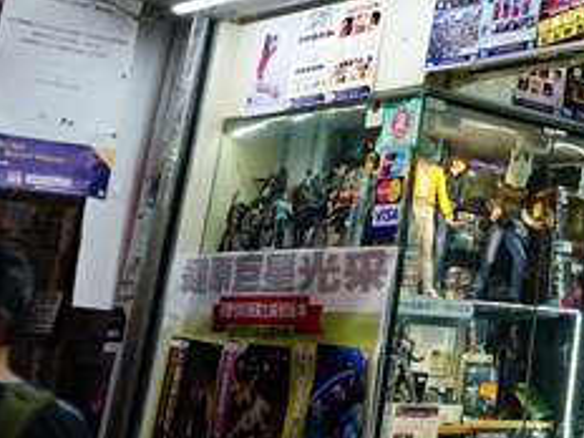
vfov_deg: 20.6
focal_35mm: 68
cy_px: -49
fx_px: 1147
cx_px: 841
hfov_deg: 23.6
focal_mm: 16
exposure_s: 1/20
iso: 500
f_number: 5.6
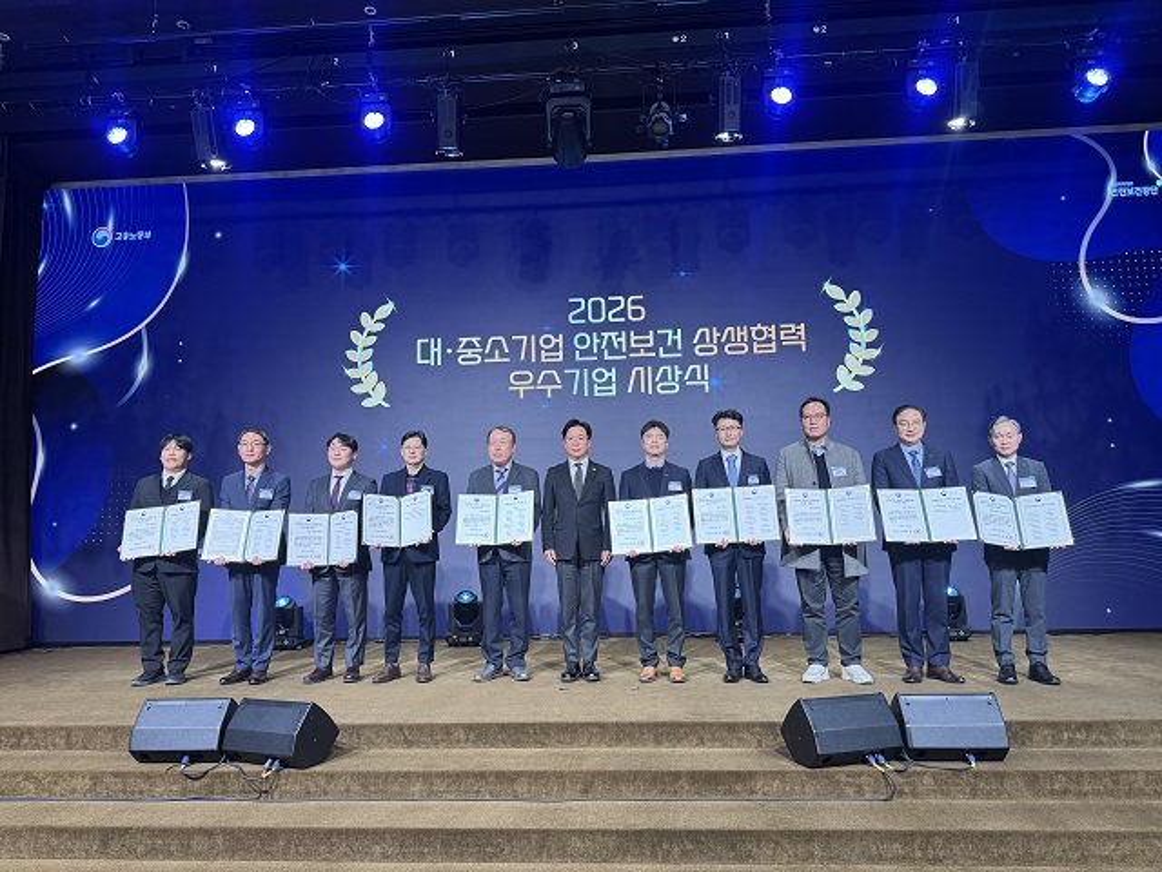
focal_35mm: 24
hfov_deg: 71.6
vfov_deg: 56.8
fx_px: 806
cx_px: 581
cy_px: 436
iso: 200
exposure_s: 1/60
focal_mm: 6.76
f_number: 1.78
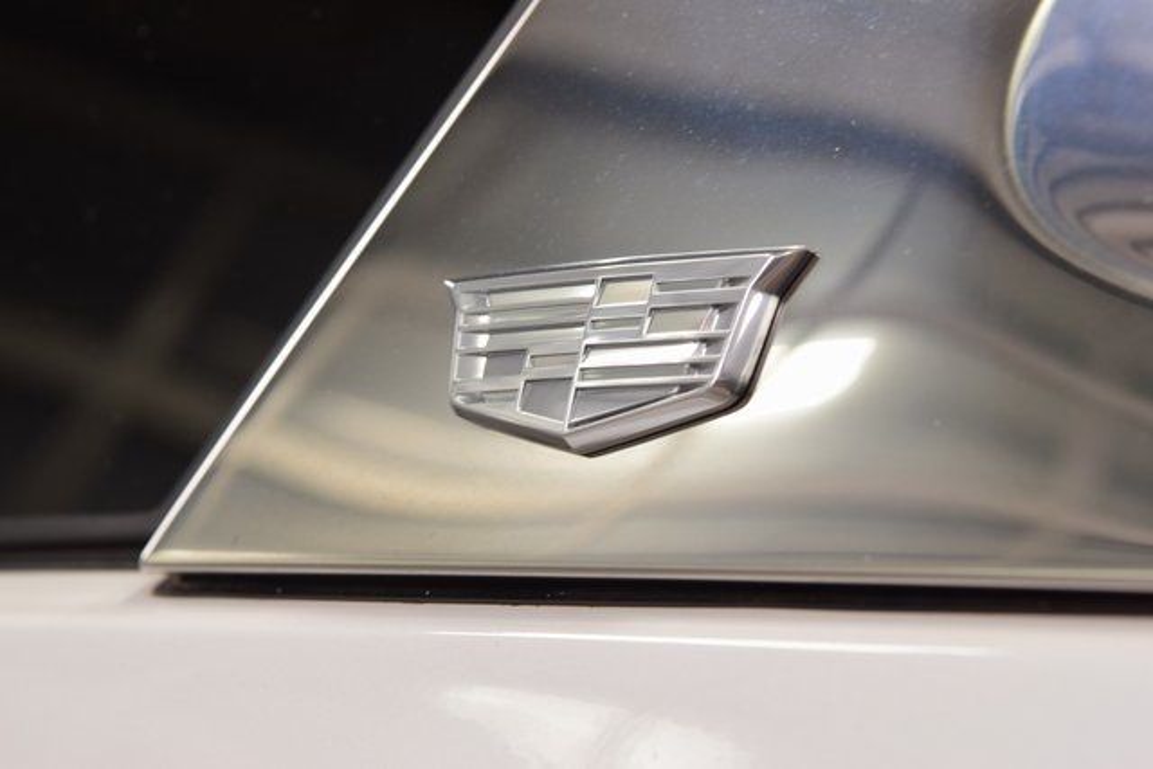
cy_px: 384
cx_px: 576
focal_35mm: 105
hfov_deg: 19.5
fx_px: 3363
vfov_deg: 13.0
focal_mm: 70
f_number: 7.1
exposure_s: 1/30
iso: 400
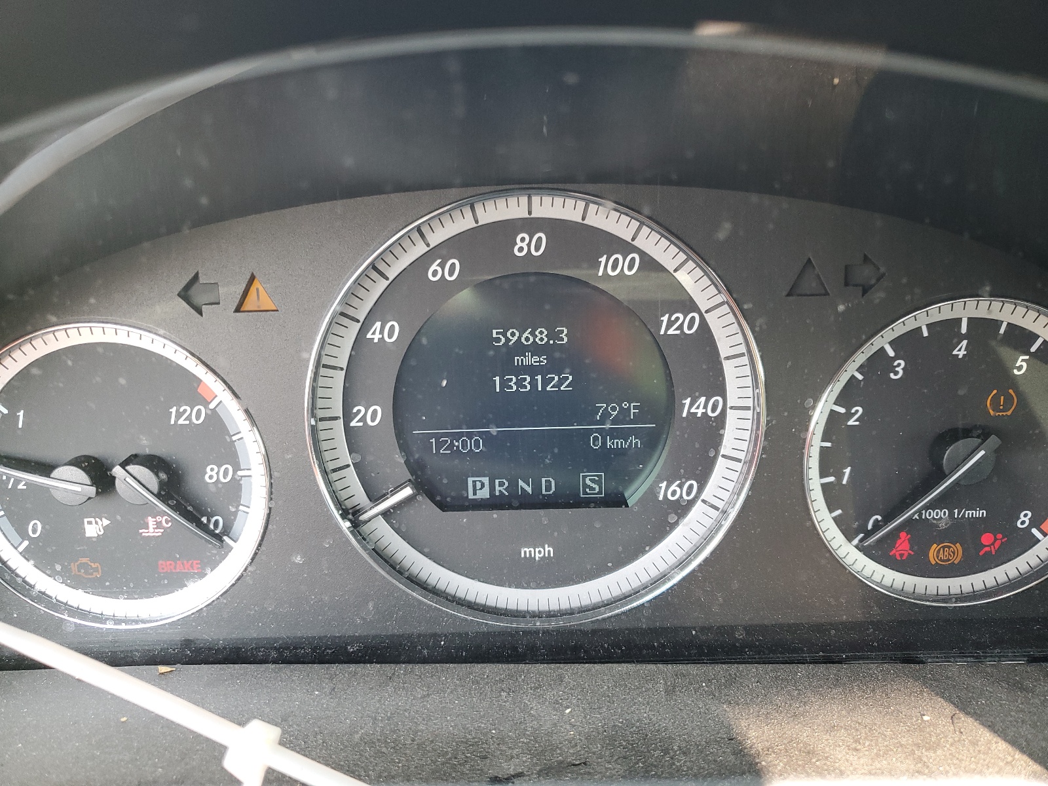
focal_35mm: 26
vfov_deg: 53.1
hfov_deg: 67.3
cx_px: 524
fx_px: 787
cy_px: 393
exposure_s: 1/120
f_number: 1.5
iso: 93
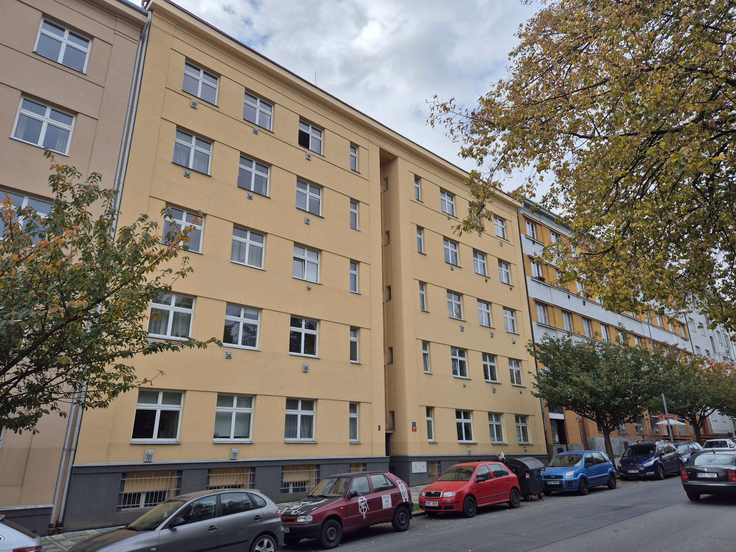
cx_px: 368
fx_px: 489
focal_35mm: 23
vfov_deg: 58.9
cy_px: 276
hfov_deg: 73.9
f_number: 1.8
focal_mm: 5.4
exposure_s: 1/1080
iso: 25
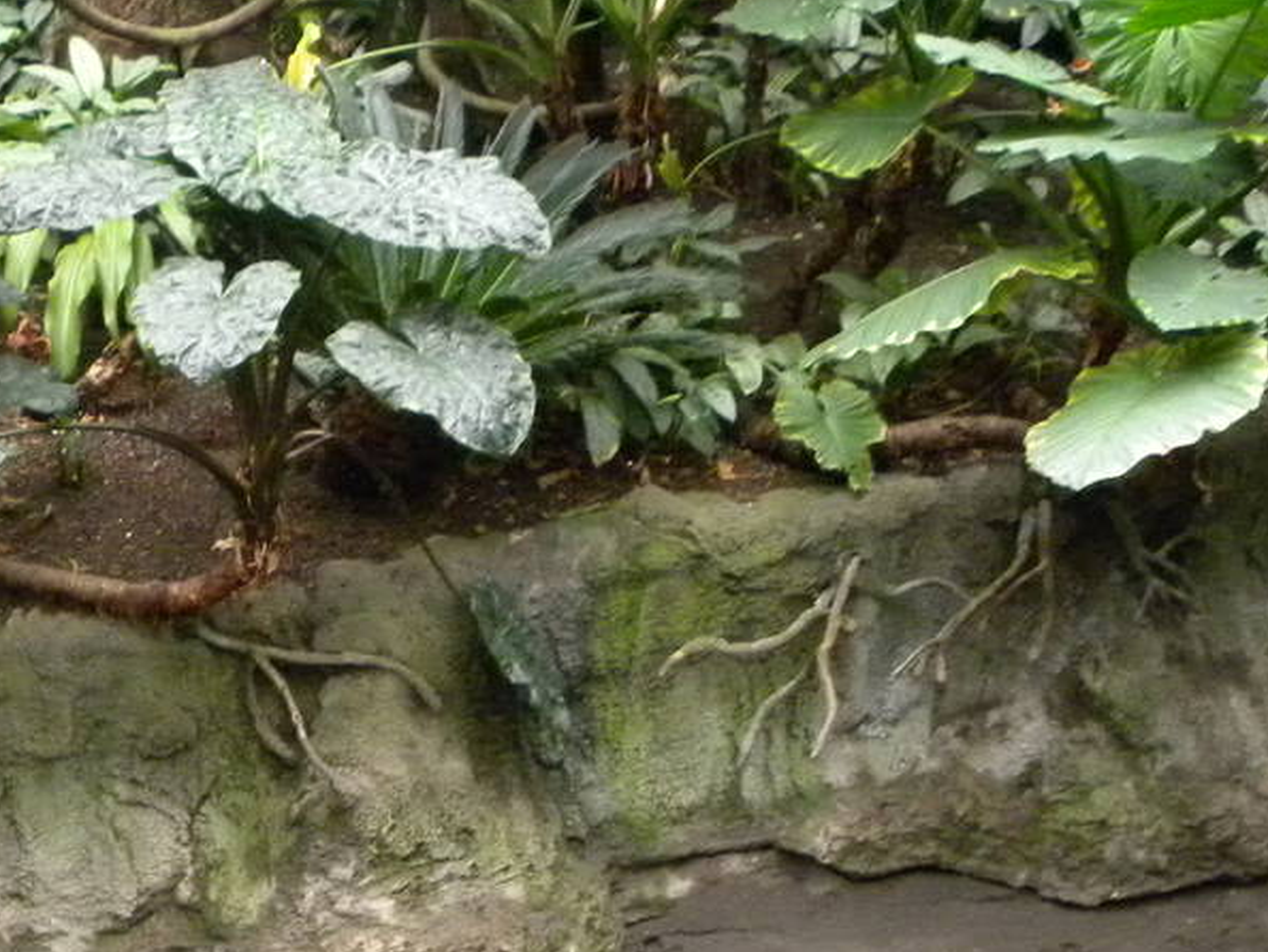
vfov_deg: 20.2
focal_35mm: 70
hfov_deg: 26.5
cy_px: 1014
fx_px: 2565
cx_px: 51
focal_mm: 4.6
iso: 400
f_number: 2.8
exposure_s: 1/18.1
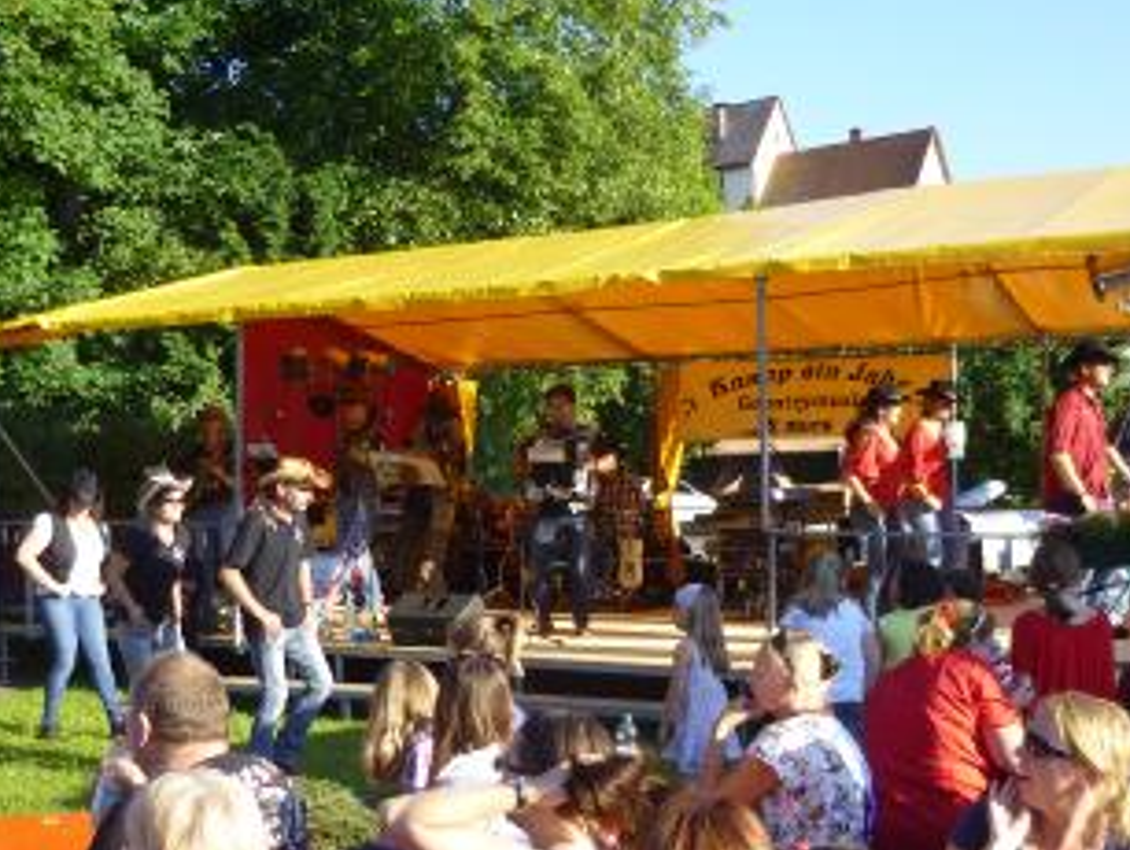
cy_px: 573
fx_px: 1601
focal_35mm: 49
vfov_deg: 29.5
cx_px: 499
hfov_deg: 38.8
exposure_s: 1/250
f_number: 3.1
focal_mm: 4.5
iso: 100
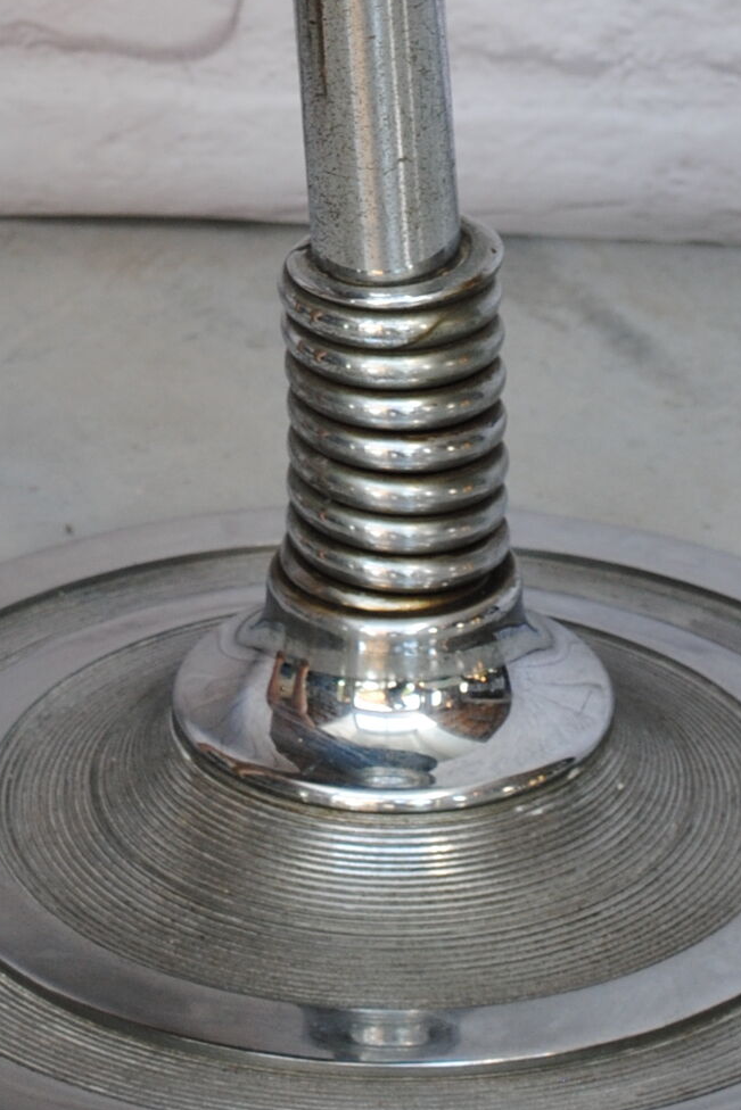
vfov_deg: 9.6
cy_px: 94
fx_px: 6604
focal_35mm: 214
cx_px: 433
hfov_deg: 6.4
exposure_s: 1/40
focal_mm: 48
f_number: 5.3
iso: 200
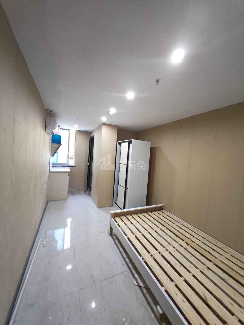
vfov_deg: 110.5
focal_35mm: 12
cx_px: 122
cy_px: 162
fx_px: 113
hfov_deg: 94.5
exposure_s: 1/33
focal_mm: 1.82
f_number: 2
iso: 320
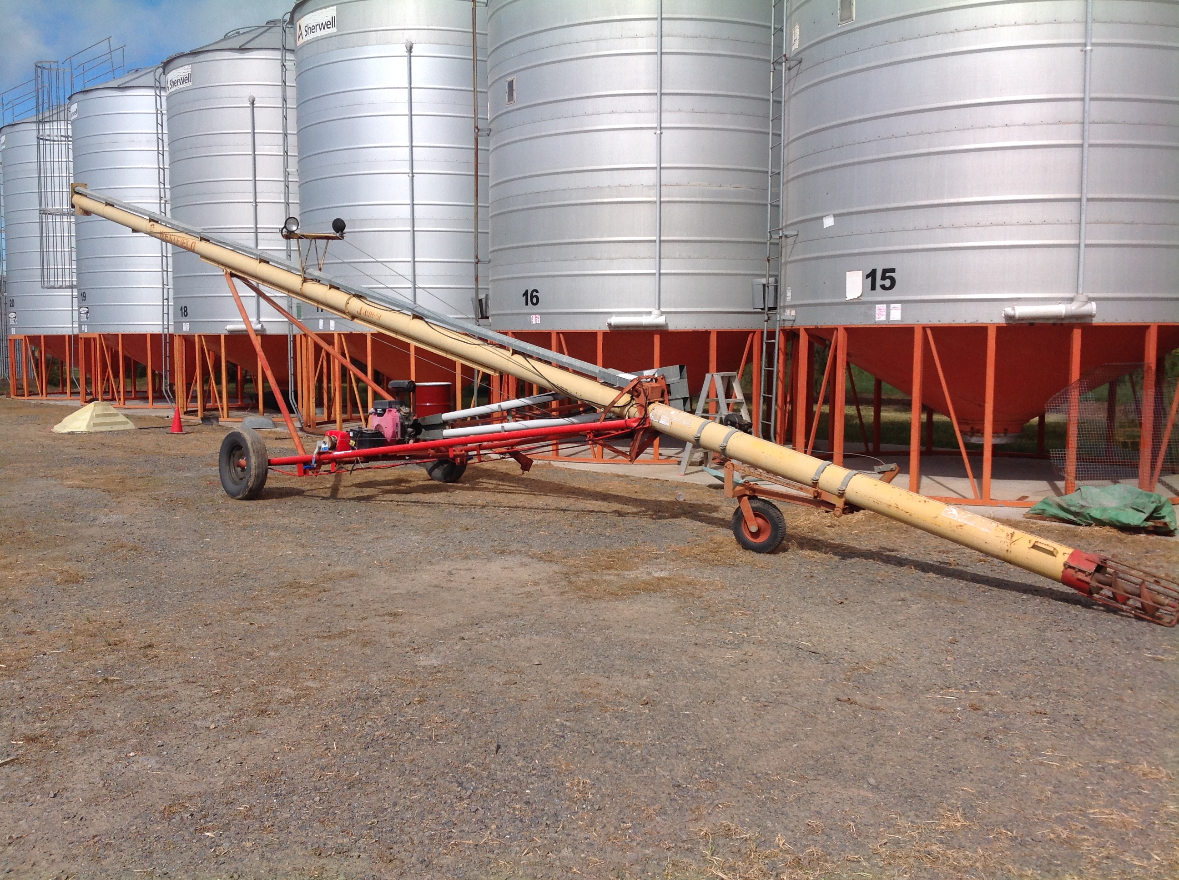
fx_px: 1190
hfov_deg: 52.7
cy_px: 440
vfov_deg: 40.6
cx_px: 590
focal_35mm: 35
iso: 50
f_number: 2.4
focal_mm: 4.28
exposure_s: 1/3030
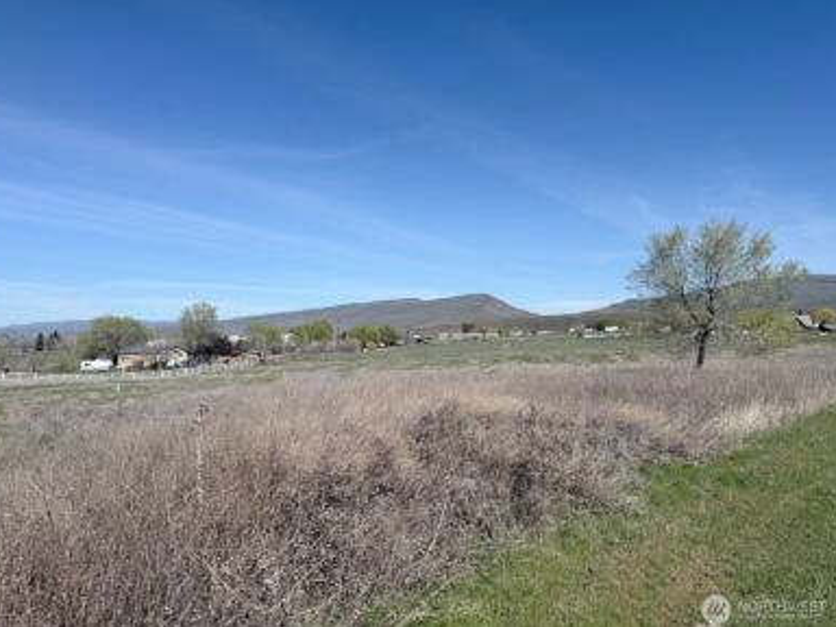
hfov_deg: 69.4
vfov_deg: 54.9
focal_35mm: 25
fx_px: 604
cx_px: 407
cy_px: 305
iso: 80
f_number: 1.78
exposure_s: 1/8130
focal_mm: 6.76
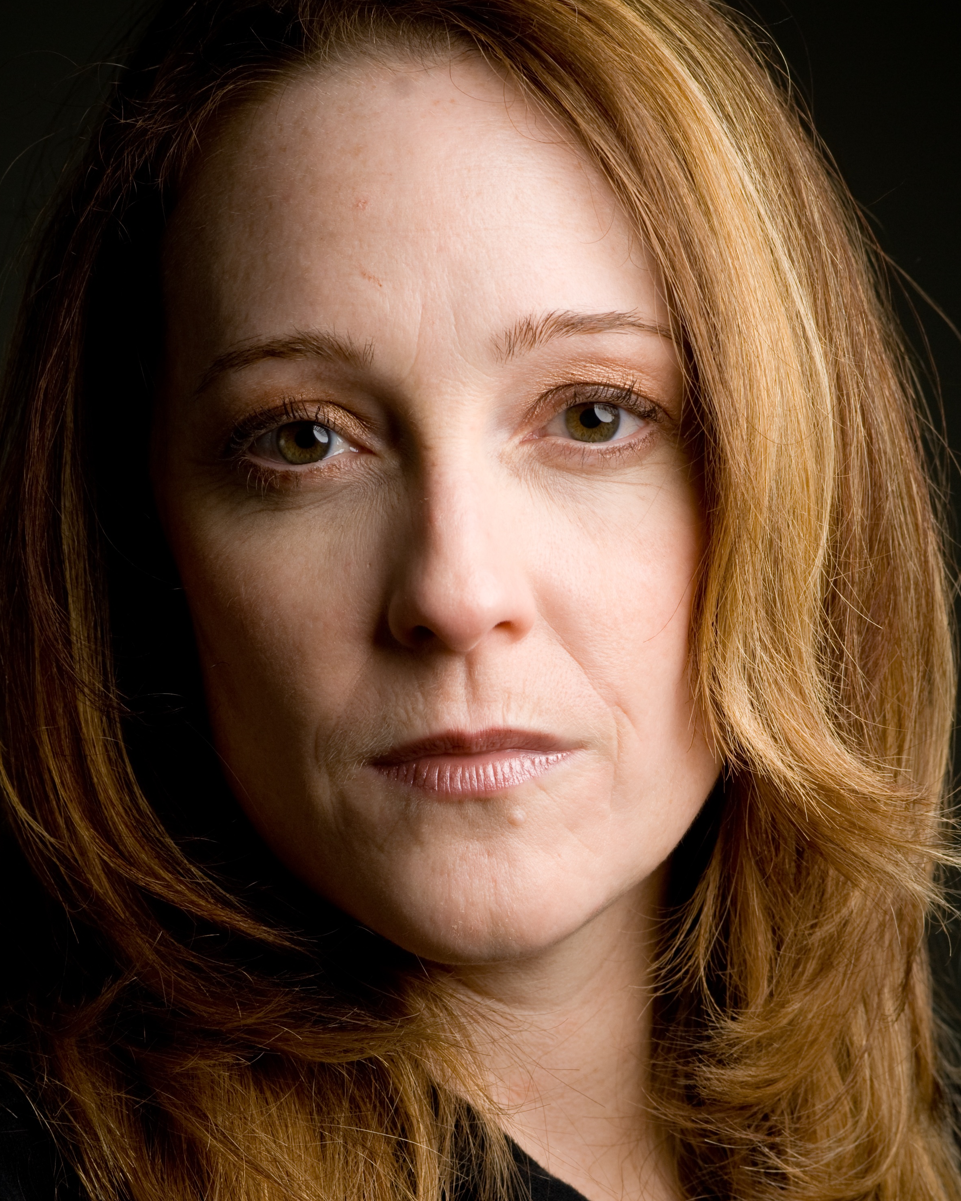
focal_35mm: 230
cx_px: 460
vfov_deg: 8.4
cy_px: 755
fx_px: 8163
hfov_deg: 6.7
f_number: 8
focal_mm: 125
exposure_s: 1/80
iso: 100
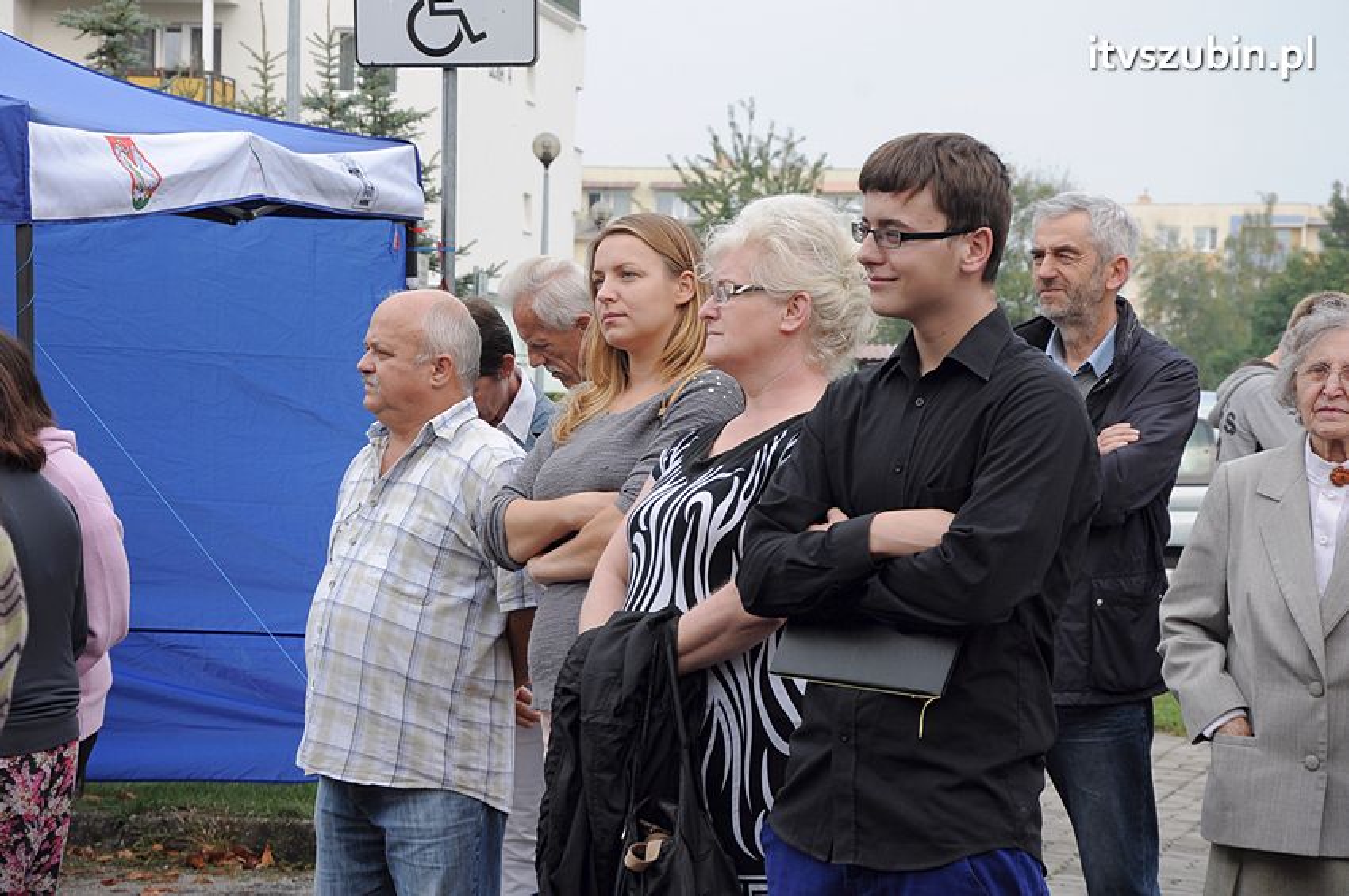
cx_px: 674
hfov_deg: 21.9
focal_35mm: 93
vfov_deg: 14.7
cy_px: 448
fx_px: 3481
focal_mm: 62
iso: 400
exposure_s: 1/250
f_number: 8
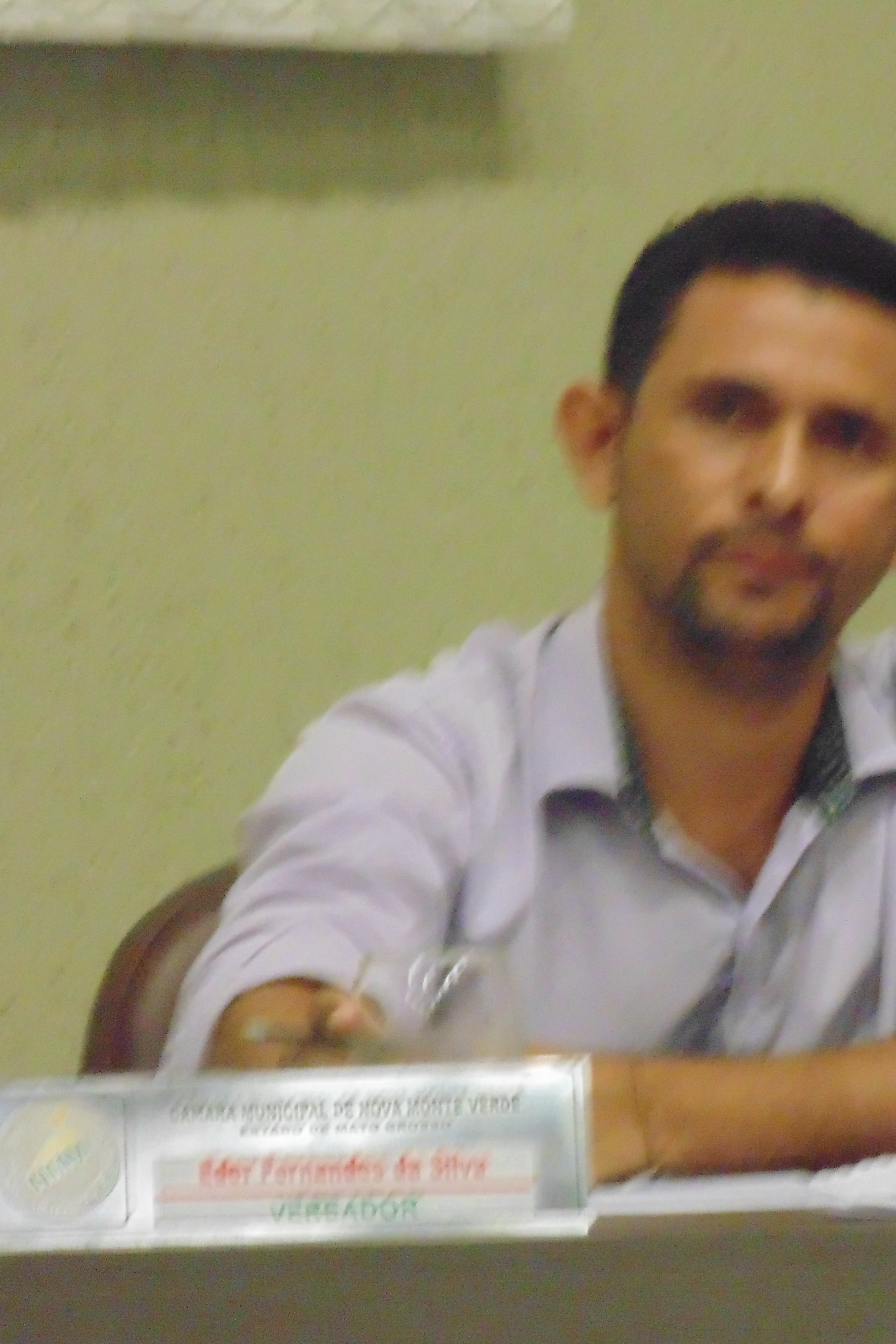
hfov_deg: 3.5
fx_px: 14520
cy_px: 672
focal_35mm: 389
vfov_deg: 5.3
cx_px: 606
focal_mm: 50.1
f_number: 5.8
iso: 800
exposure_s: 1/20
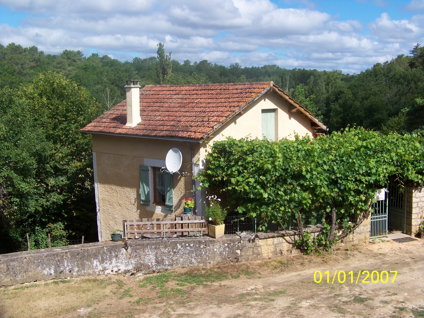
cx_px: 212
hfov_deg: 43.9
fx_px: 527
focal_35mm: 43
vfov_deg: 33.6
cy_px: 159
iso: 64
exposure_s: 1/640
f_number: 4
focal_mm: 6.75
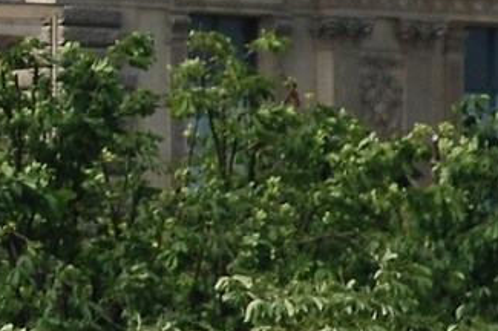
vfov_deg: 1.0
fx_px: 18393
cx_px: -401
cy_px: -107
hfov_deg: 1.5
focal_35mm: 1331
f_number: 5.6
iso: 160
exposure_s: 1/500
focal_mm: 120
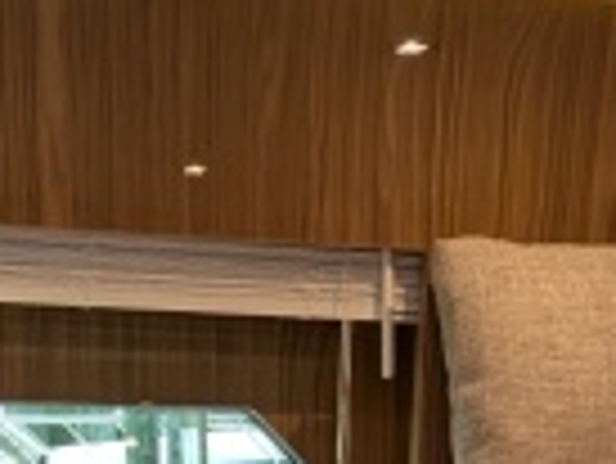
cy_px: 1018
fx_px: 1247
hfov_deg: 27.7
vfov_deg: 15.3
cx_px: 232
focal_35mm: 70
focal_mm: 2.02
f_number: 1.7
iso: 102
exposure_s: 1/76
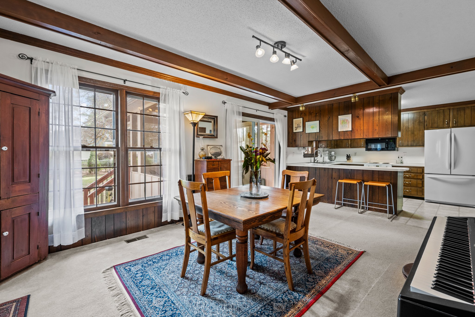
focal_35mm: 15
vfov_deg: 77.3
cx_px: 238
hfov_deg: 100.4
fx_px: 198
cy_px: 158
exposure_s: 1/4
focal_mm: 15
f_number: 7.1
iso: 400
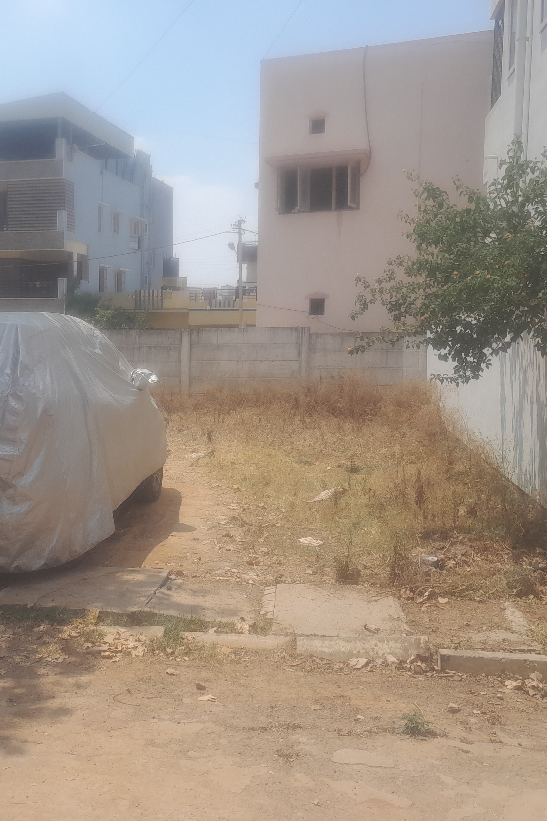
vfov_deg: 50.7
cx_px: 169
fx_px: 866
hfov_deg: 34.6
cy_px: 406
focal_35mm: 38
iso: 40
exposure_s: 1/456
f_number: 1.8
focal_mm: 4
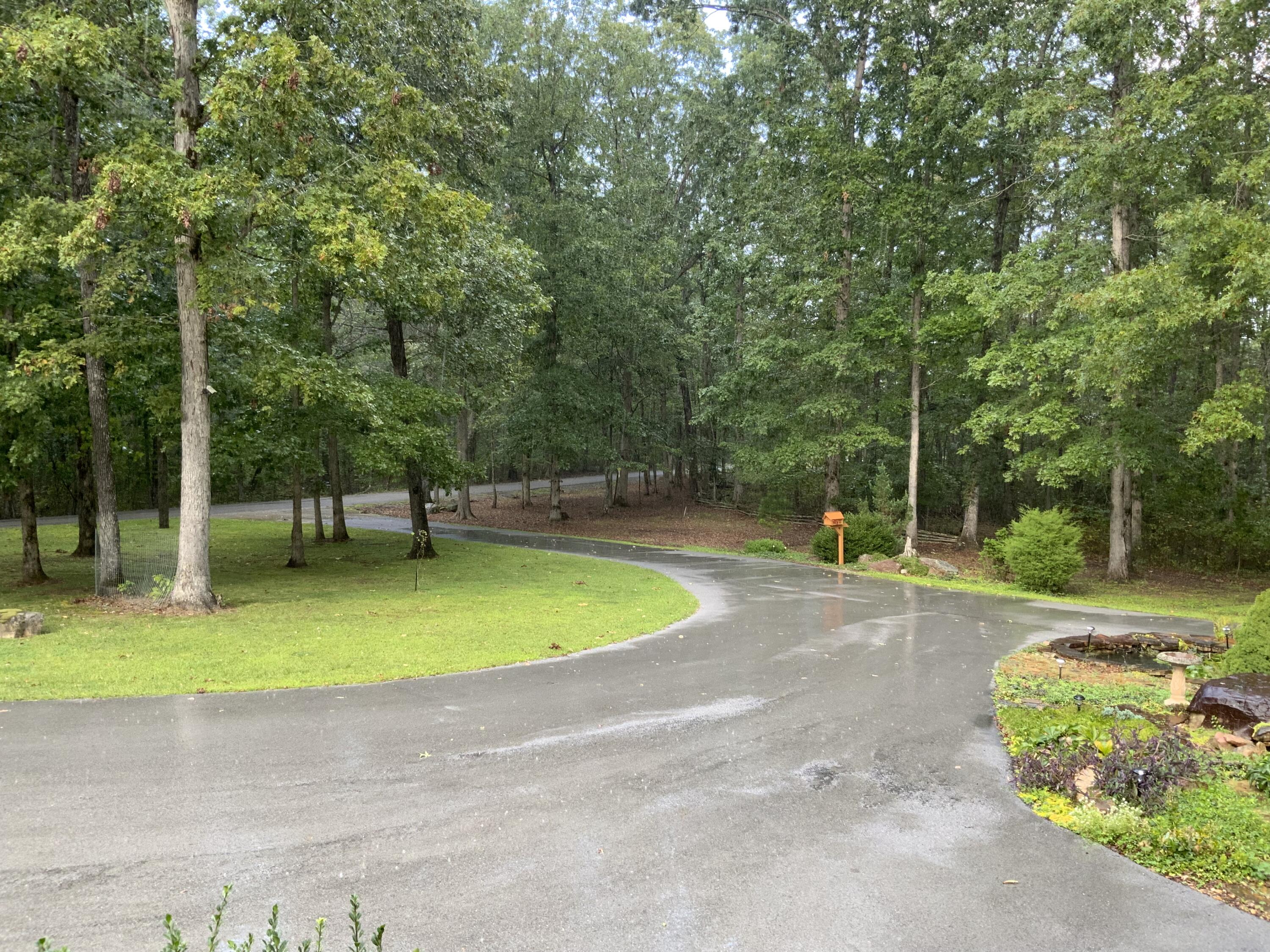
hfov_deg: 61.7
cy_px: 476
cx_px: 635
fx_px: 1064
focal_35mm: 29
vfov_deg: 48.2
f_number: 1.8
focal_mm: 3
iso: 50
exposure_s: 1/122
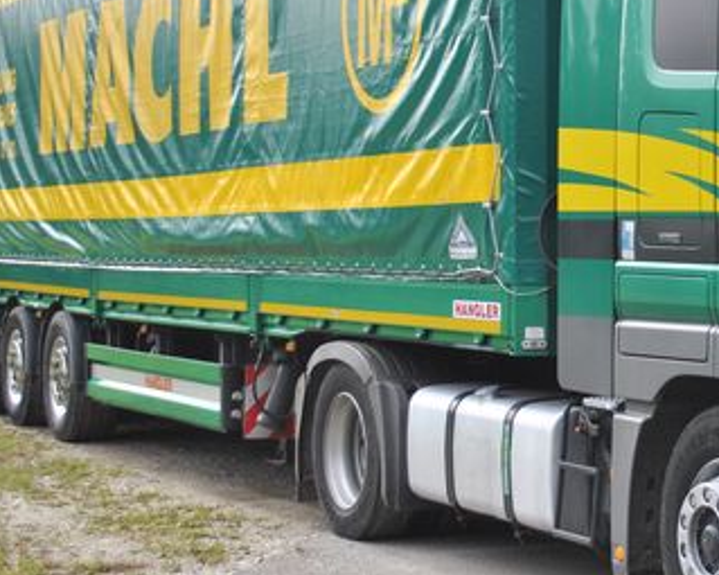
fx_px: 2106
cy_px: 171
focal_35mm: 99
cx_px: 701
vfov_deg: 15.5
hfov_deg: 18.9
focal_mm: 28
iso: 200
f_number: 4.5
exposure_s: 1/640
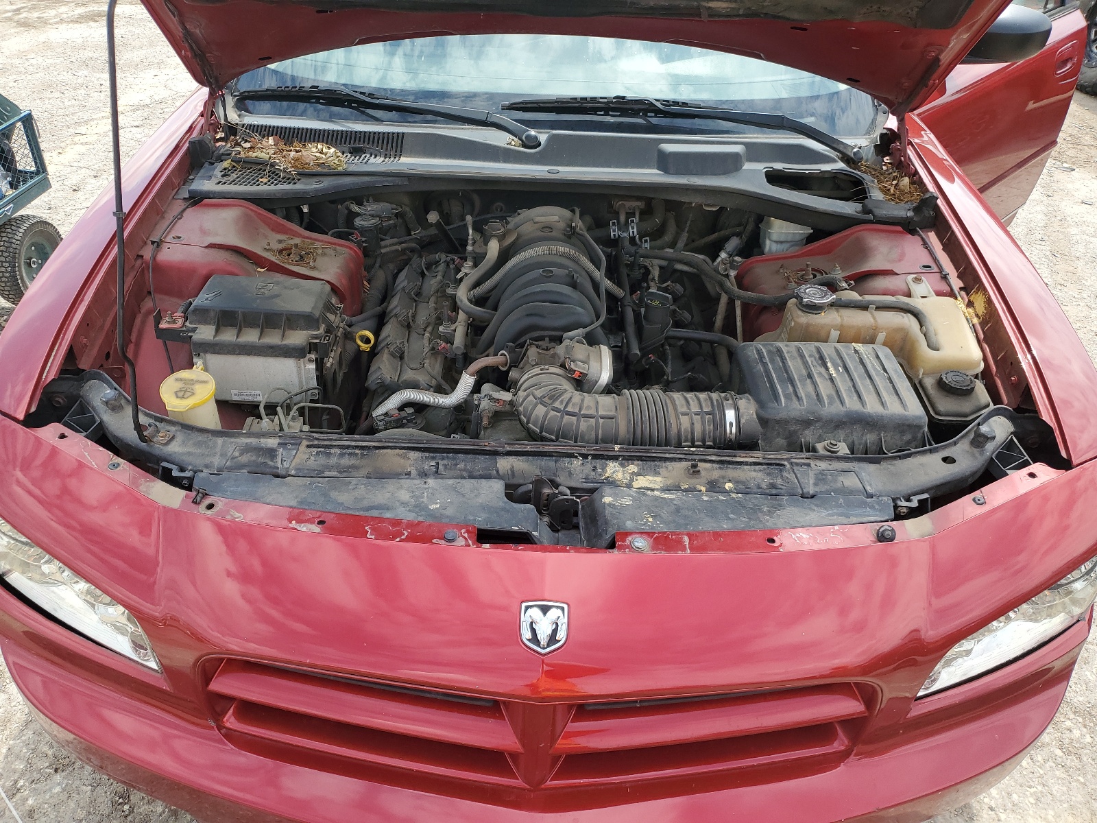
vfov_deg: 53.1
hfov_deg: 67.3
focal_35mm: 26
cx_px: 548
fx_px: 824
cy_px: 412
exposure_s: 1/1111
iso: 50
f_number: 1.5
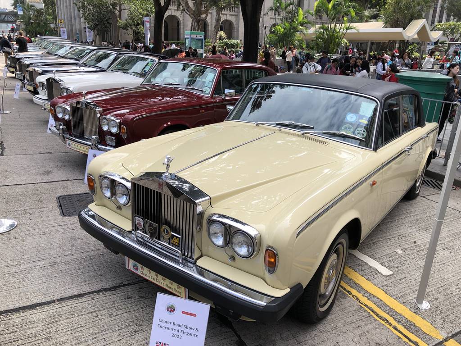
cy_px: 173
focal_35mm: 28
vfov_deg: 49.7
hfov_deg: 63.4
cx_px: 230
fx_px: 373
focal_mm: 3.99
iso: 20
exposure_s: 1/873
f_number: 1.8
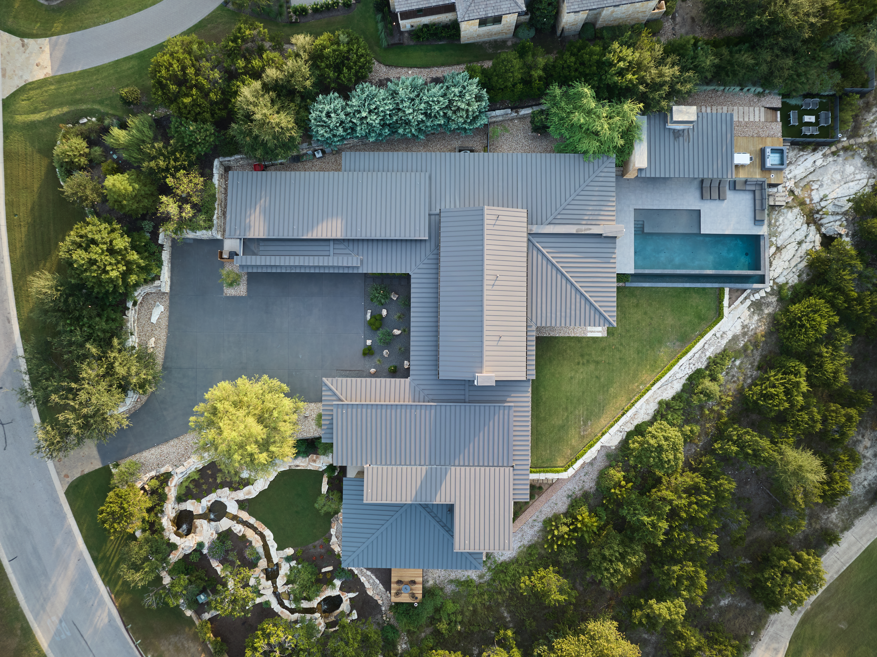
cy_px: 328
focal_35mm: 24
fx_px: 608
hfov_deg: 71.6
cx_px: 438
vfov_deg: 56.8
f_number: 2.8
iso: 100
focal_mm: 12.29
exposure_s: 1/120
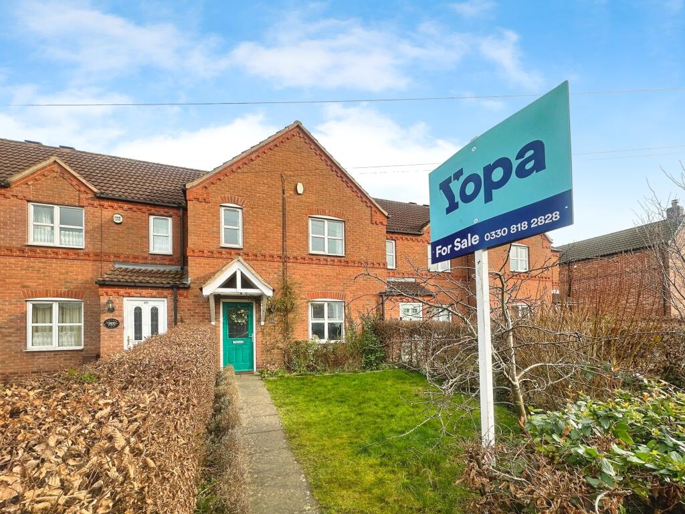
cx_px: 342
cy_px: 257
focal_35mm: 14
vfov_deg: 85.7
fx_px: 277
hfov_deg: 102.1
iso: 40
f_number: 2.2
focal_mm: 2.22
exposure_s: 1/461
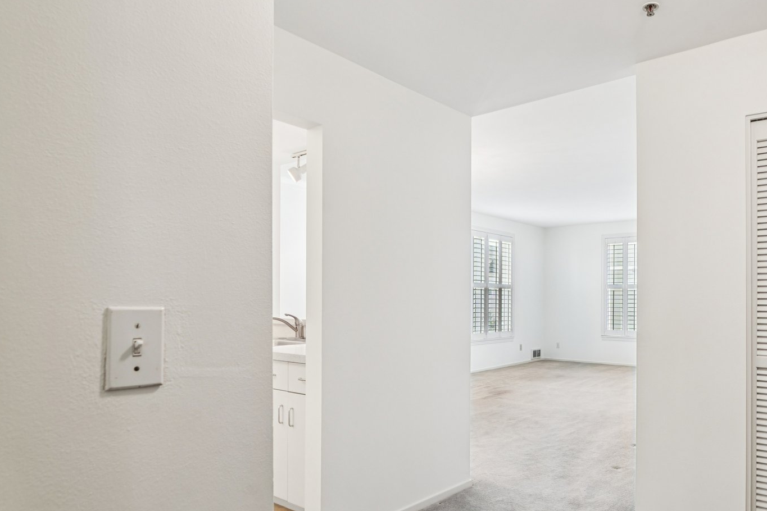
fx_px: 511
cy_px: 305
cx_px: 514
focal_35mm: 24
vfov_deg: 52.8
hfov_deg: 71.5
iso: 400
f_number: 8
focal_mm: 16
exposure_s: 1/8
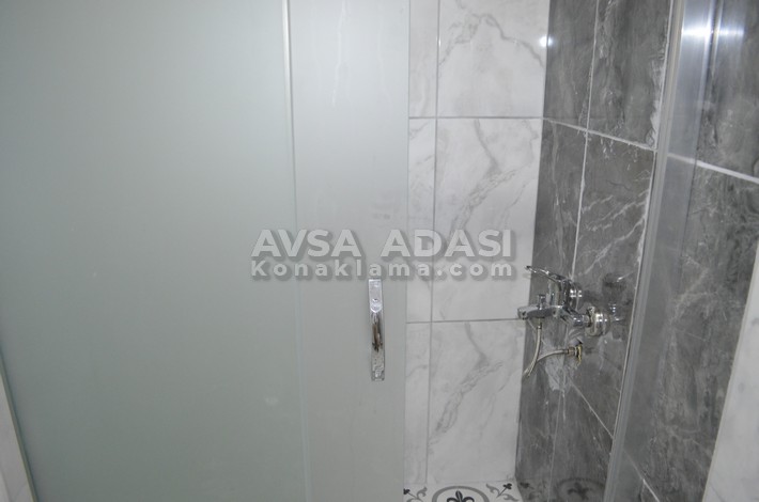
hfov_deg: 67.5
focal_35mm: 27
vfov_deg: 47.7
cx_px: 380
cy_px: 251
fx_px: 568
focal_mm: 18
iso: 2200
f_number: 3.5
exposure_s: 1/60
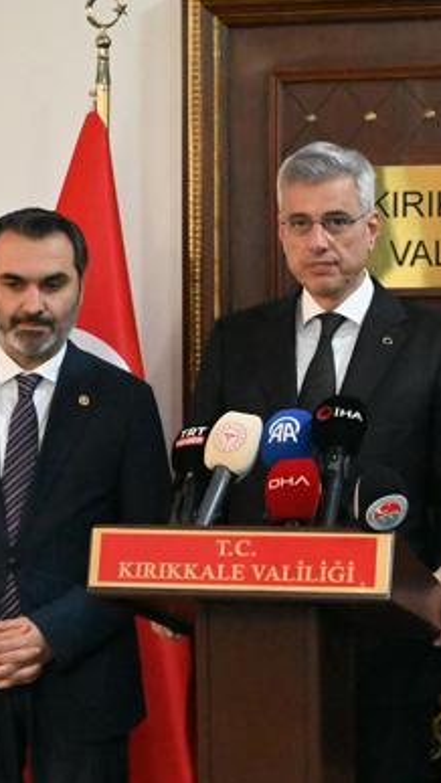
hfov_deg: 10.5
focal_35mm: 116
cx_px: 251
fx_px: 2409
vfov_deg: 18.5
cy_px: 378
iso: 40000
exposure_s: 1/400
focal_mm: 70
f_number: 5
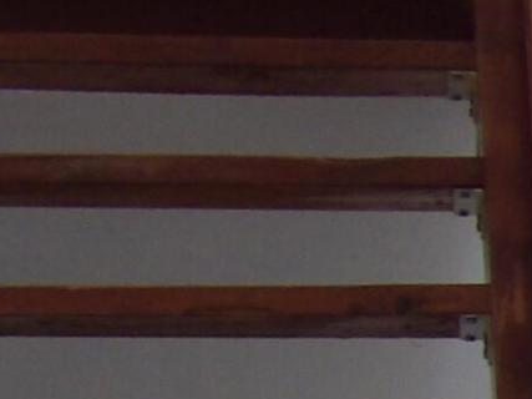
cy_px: 1006
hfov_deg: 6.7
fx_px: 4041
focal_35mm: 263
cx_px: 1694
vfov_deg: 5.4
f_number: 3.7
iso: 180
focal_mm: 7
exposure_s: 1/40
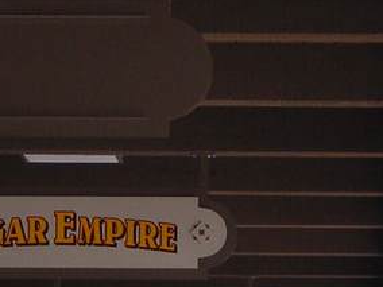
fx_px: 3839
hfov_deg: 5.7
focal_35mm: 347
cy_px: 212
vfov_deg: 4.3
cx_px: 65
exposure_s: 1/60.1
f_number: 4.2
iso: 77
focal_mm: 12.7
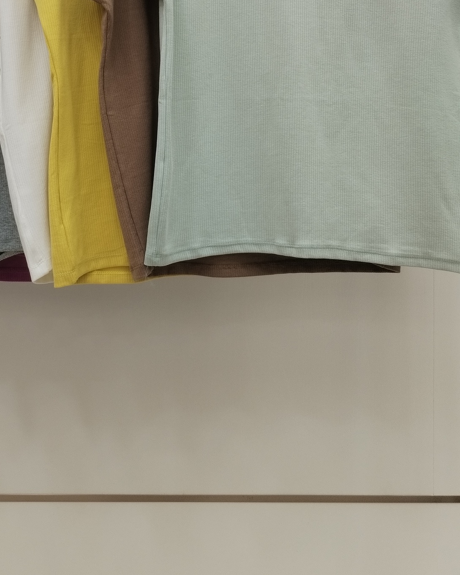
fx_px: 851
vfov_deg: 36.6
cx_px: 123
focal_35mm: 50
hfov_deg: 29.8
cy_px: 156
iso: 179
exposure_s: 1/100
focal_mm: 4.75
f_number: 1.8
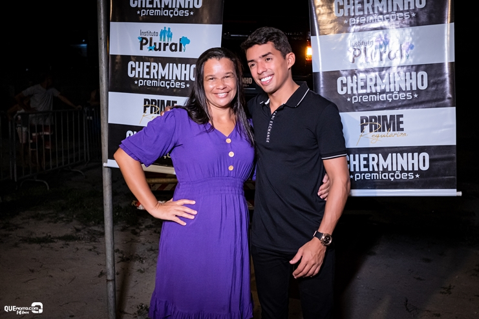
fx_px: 479
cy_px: 160
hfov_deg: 53.1
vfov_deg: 36.9
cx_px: 240
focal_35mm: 36
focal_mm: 24
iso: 2000
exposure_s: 1/320
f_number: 2.8
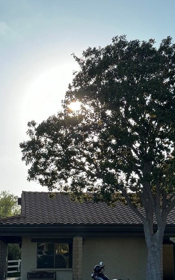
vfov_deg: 26.7
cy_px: 169
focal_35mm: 77
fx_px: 588
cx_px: 131
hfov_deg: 16.8
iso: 64
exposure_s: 1/966
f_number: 1.78
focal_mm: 6.76
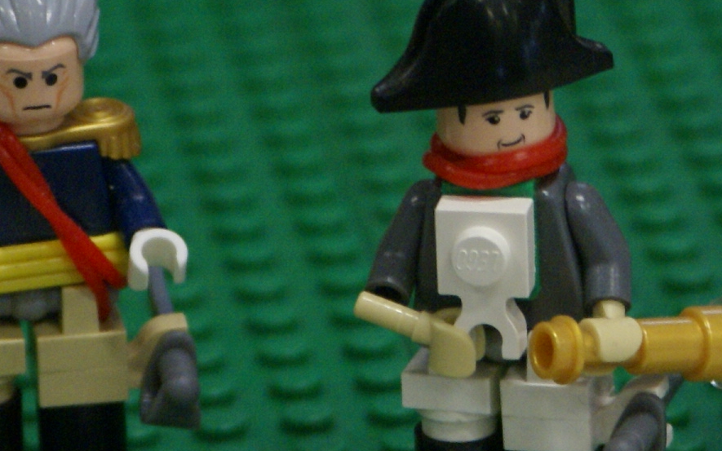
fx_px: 10343
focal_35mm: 526
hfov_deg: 4.0
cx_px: 516
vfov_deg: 2.5
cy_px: 180
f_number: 5.6
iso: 400
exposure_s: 1/20
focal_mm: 105
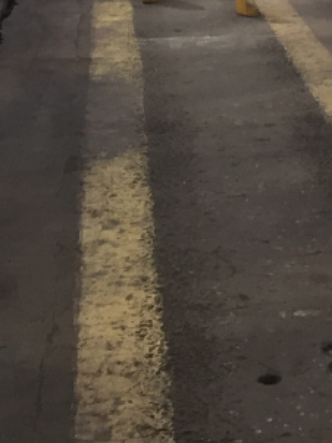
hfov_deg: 11.5
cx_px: 427
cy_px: -210
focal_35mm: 125
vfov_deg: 14.7
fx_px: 1601
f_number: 2.2
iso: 80
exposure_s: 1/33
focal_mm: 4.15
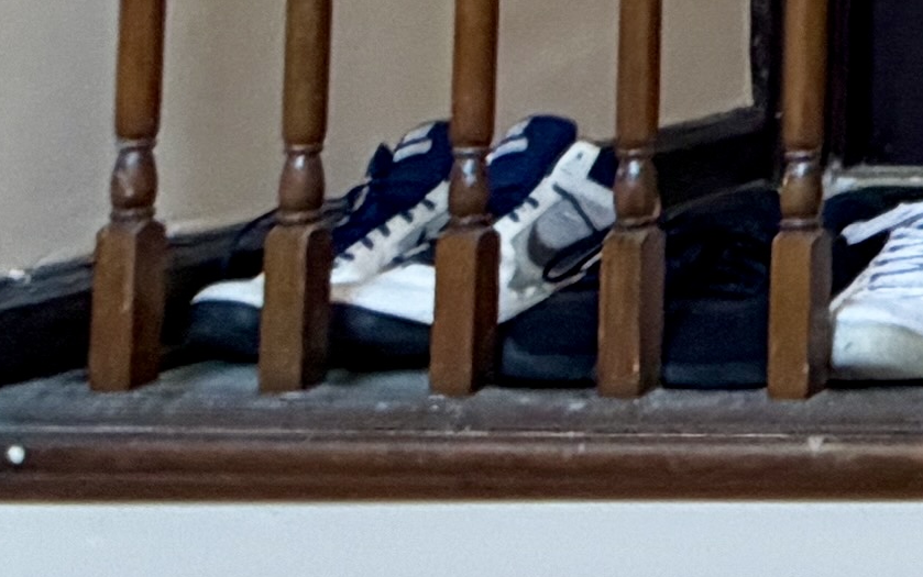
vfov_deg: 12.2
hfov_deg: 14.3
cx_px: 2179
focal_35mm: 101
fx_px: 2541
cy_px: -360
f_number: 2.2
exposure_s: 1/60
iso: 200
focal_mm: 2.22
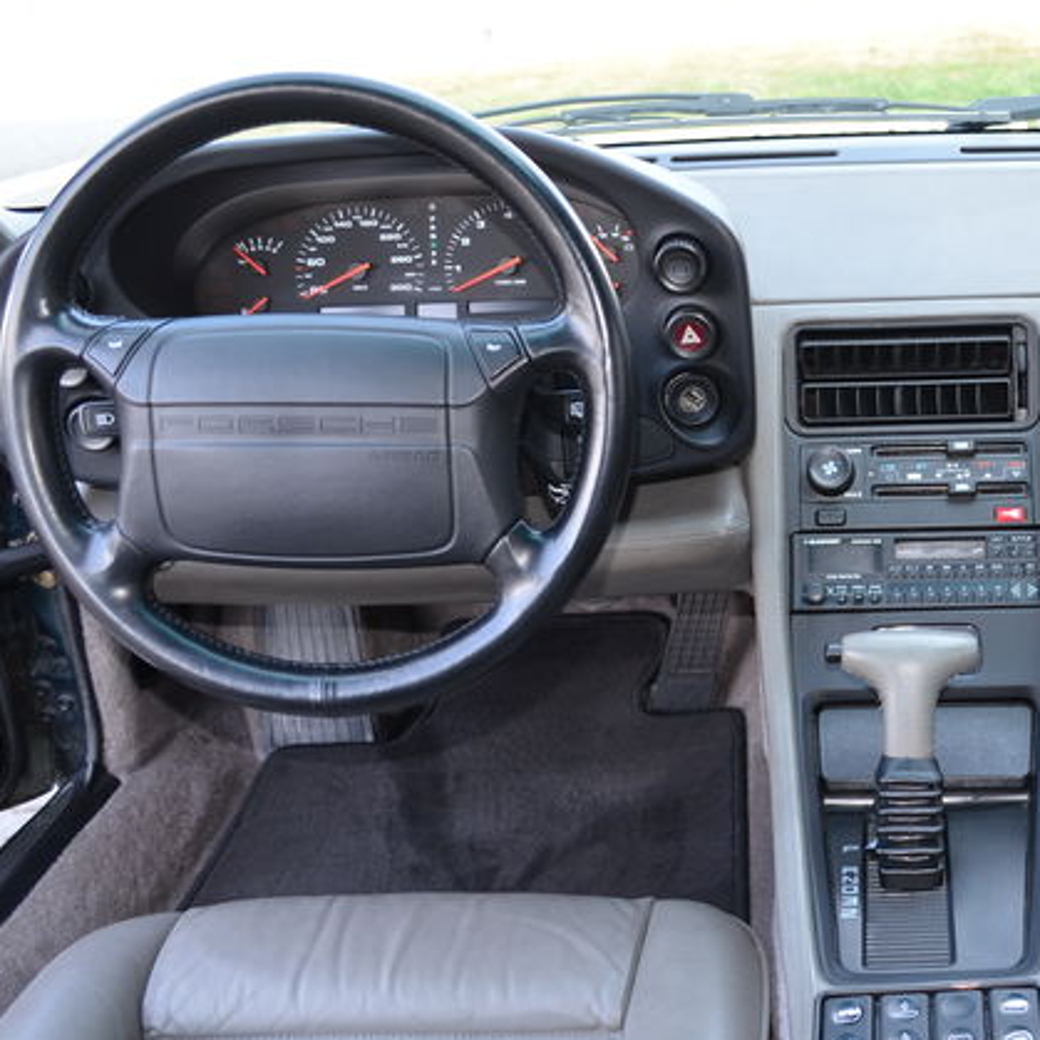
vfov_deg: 40.0
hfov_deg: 37.7
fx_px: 1428
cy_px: 549
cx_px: 908
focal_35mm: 42
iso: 400
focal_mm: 18
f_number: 3.5
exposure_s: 1/100
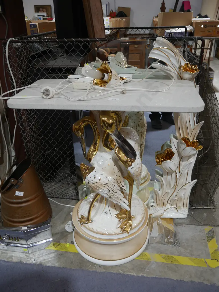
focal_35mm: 32
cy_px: 146
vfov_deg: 56.8
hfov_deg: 44.2
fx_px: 270
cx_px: 110
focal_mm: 16
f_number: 3.6
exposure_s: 1/60
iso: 320
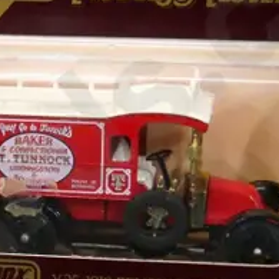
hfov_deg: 9.2
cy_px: 272
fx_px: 1696
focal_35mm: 186
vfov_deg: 9.3
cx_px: -83
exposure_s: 1/160
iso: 3200
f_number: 4.1
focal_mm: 20
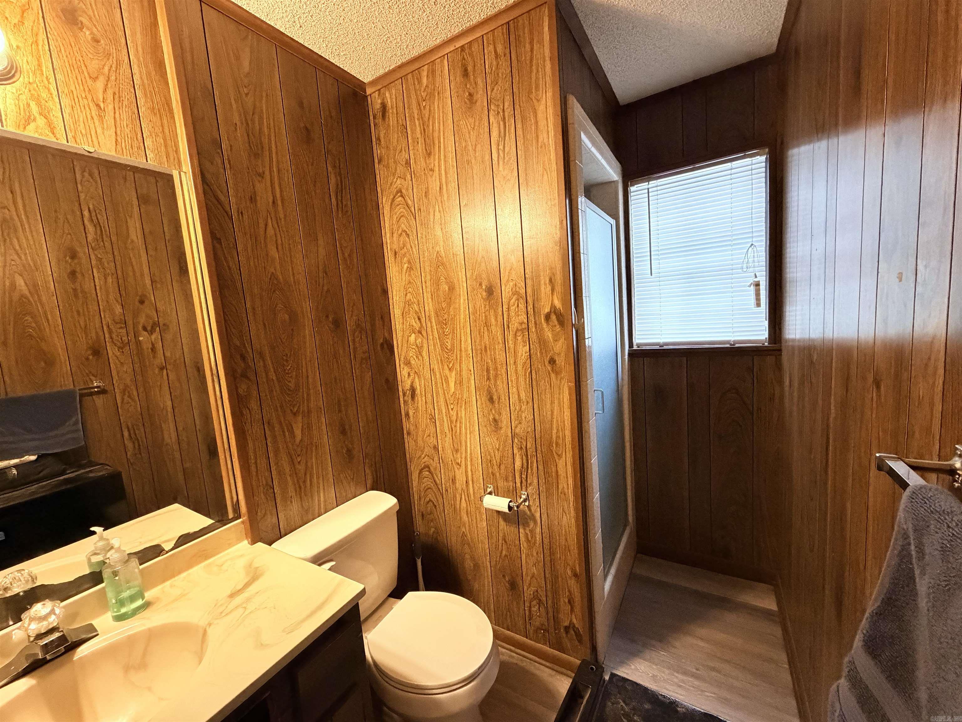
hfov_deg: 102.1
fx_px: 389
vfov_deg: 85.7
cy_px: 361
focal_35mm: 14
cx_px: 481
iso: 1000
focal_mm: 2.22
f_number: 2.2
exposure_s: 1/60
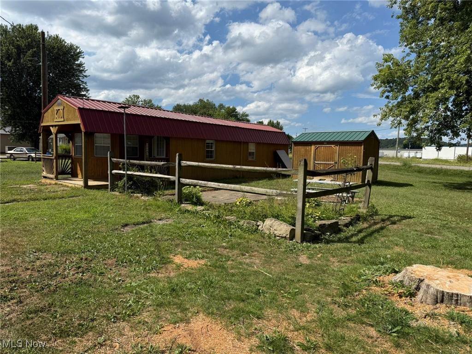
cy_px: 177
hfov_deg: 71.6
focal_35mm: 24
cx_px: 236
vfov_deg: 56.8
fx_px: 327
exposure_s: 1/6173
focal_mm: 6.76
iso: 80
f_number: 1.78
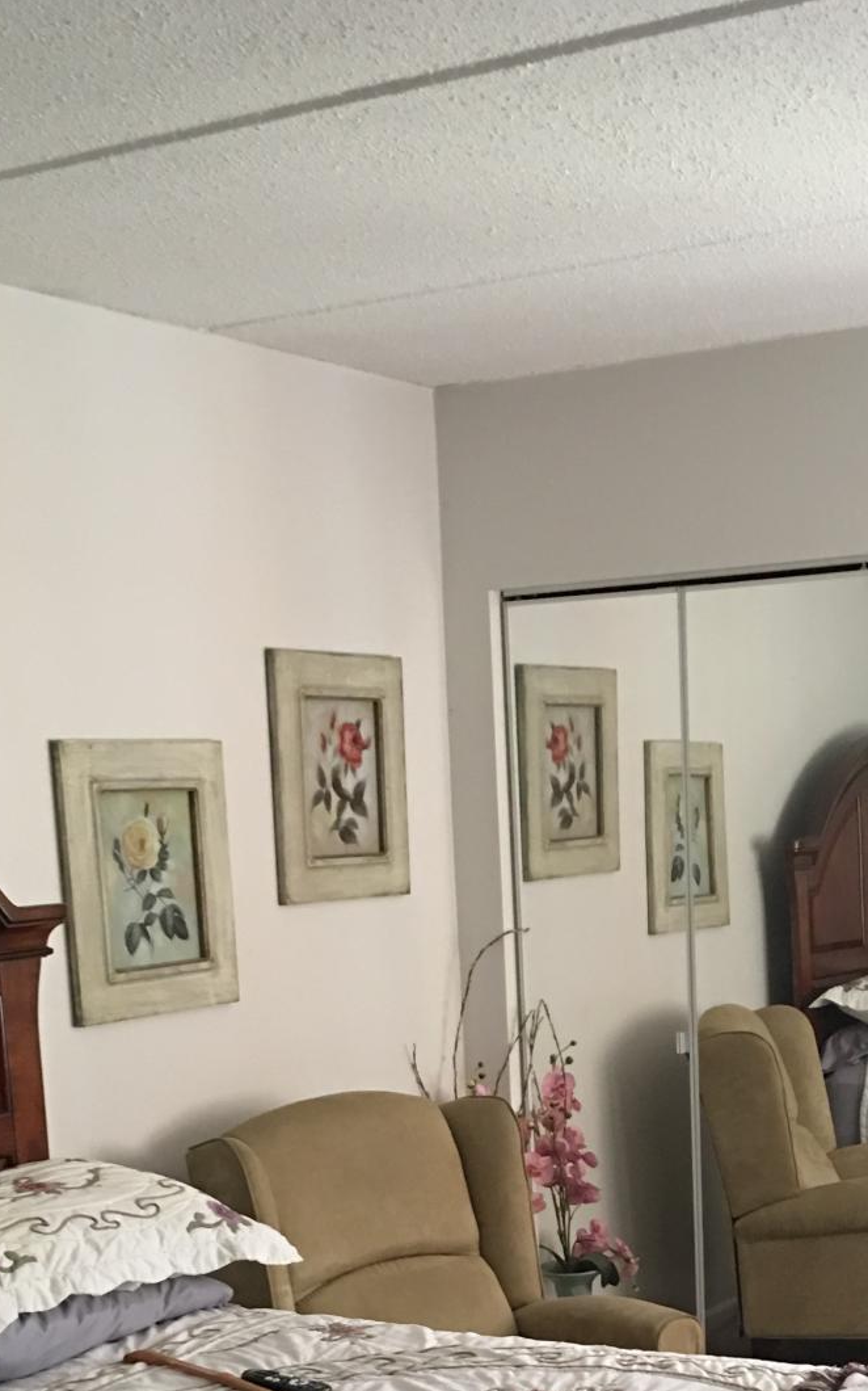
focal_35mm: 58
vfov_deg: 33.3
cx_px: 572
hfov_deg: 22.3
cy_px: 1243
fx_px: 2196
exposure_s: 1/10
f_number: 2.2
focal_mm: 4.15
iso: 80
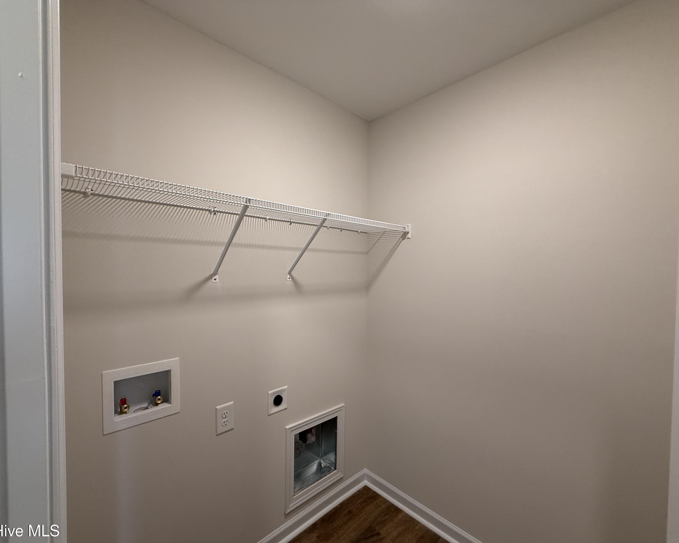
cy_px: 277
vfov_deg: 84.0
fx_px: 301
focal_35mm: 15
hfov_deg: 96.6
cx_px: 313
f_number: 2.2
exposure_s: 1/120
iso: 250
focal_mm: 2.22
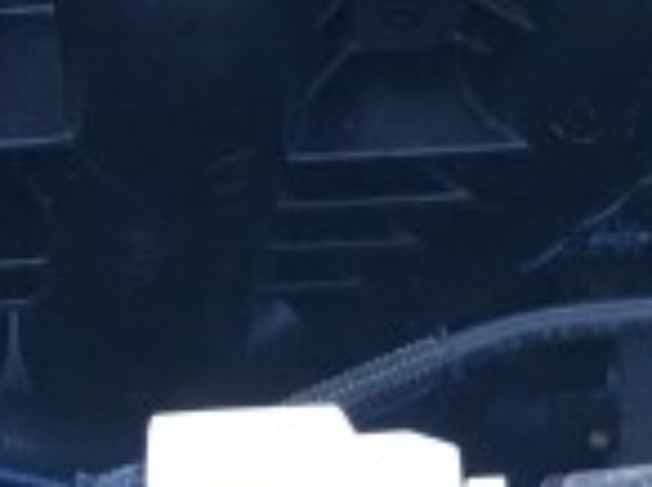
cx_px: 670
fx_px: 3836
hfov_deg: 9.6
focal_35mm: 204
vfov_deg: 6.7
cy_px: -822
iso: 40
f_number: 2.2
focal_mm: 4.15
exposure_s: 1/30
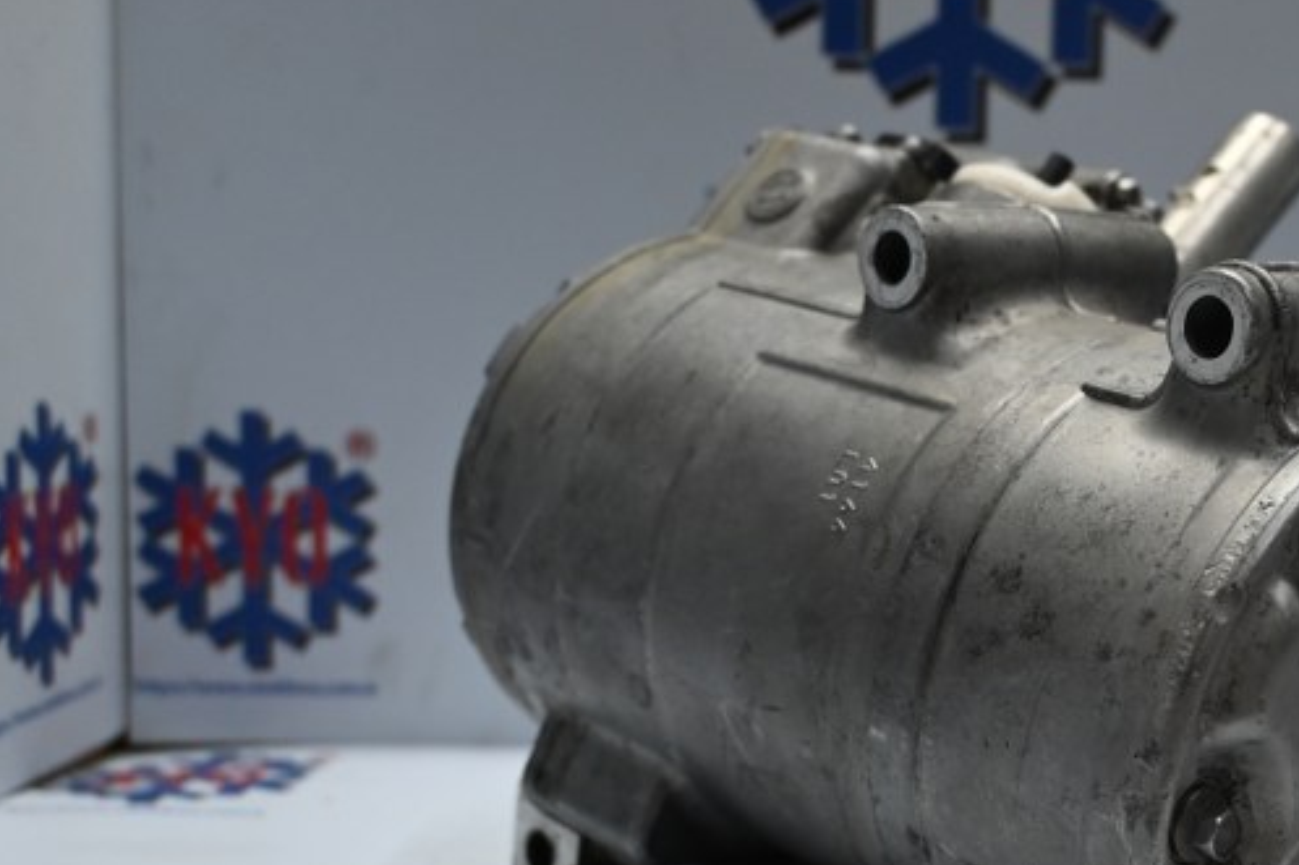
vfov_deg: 23.3
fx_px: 2092
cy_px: 514
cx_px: 1019
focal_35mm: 58
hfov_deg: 33.6
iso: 800
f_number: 4.2
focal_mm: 24
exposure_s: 1/125
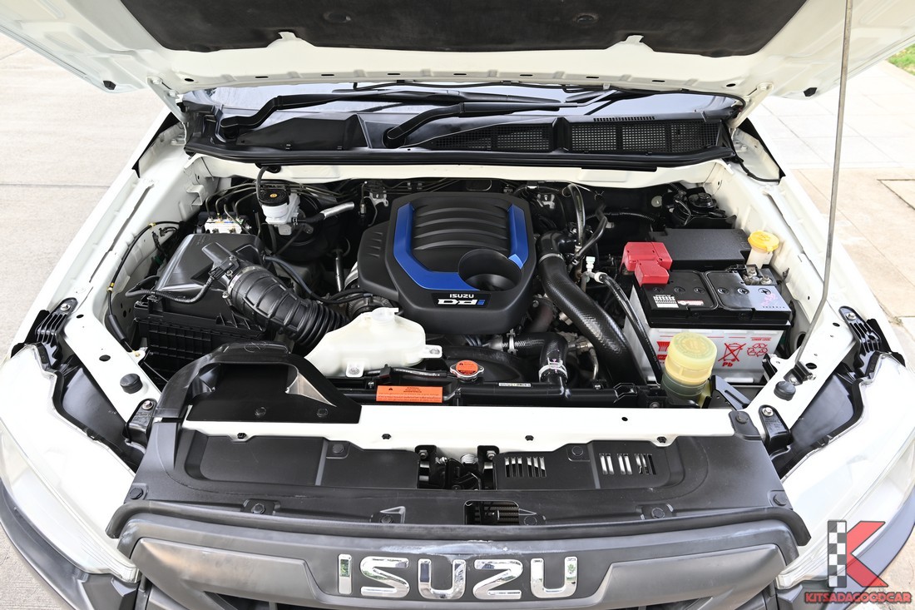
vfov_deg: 53.1
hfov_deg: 73.8
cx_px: 458
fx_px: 610
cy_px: 305
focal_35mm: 24
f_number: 7.1
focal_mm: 24
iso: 250
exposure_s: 1/40
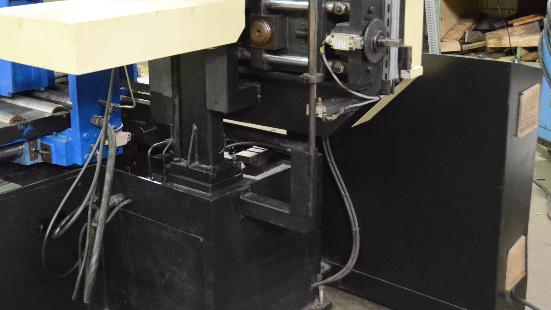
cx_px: 192
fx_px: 687
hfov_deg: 43.2
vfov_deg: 25.3
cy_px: 102
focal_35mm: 47
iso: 6400
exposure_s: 1/100
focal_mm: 22
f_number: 3.8
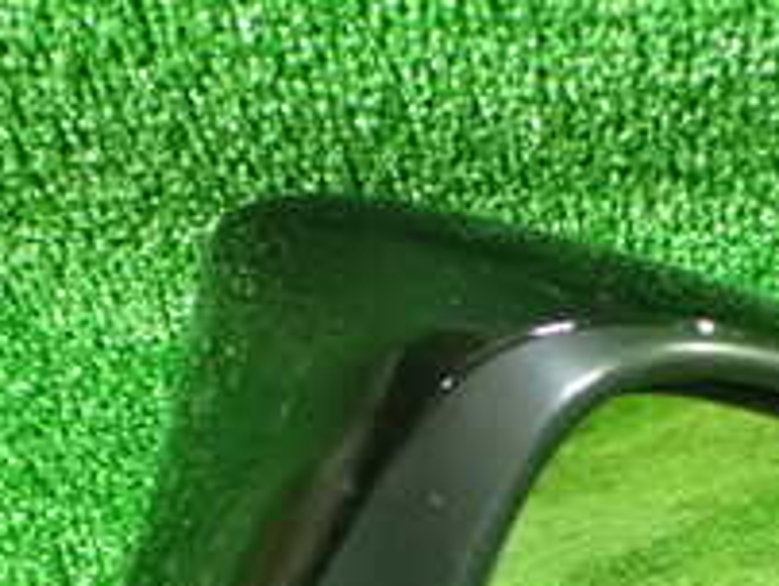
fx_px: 2005
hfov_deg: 22.0
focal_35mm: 89
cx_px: 451
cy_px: 709
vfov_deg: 16.0
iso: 1600
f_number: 2.3
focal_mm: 5.4
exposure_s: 1/30
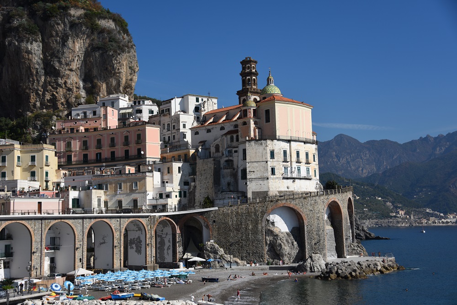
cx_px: 228
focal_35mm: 50
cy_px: 152
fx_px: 635
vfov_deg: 27.0
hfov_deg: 39.6
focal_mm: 50
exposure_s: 1/1600
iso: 110
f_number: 5
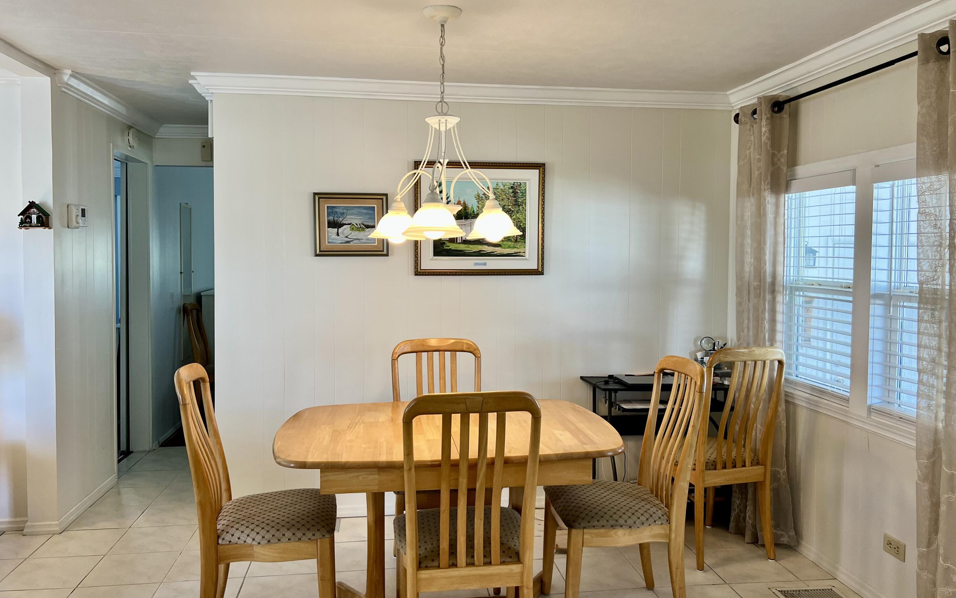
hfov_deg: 66.5
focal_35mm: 28
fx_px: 730
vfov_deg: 44.5
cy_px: 269
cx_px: 480
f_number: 1.5
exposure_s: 1/120
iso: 100
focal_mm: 5.7
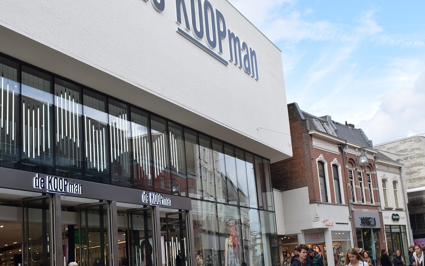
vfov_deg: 29.2
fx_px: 510
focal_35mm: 44
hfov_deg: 45.2
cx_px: 191
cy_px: 159
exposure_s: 1/250
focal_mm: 22
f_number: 8
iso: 280
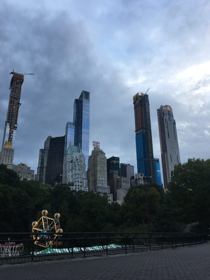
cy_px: 142
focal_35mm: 30
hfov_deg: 46.8
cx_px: 105
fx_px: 243
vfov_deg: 60.0
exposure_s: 1/120
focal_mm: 4.15
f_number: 2.2
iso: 32
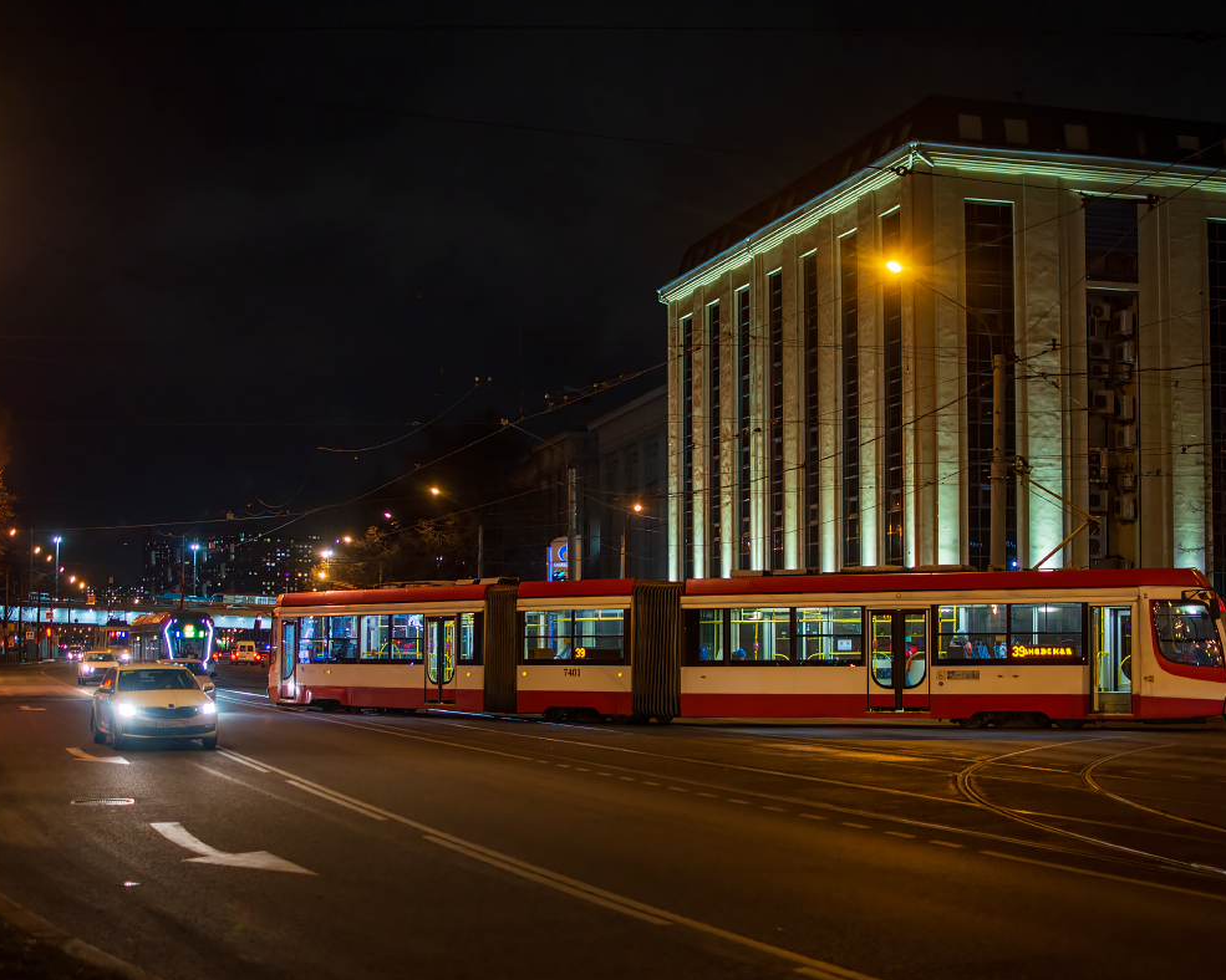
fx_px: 1451
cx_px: 733
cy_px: 485
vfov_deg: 37.3
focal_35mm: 40
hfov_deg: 45.6
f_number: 2.2
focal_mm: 35
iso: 800
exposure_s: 1/200
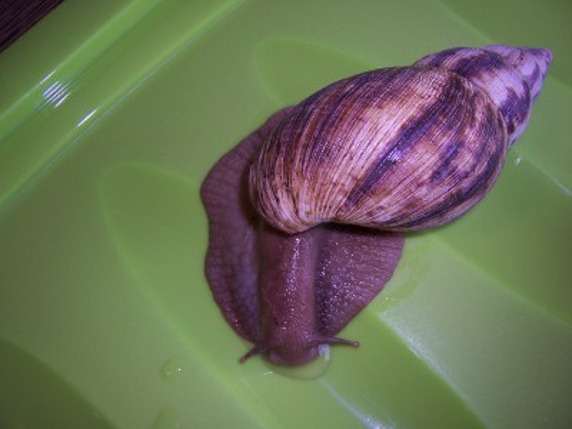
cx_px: 286
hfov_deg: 55.4
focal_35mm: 33
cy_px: 214
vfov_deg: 42.9
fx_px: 545
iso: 80
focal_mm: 5.5
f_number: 2.8
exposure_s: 1/60
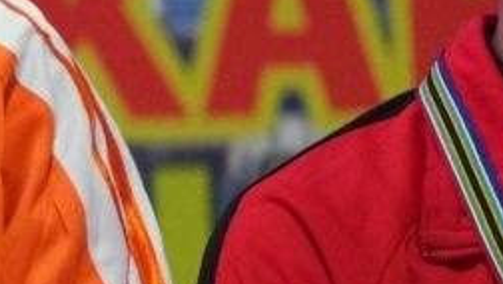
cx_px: -1104
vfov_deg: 0.8
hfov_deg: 1.4
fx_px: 19935
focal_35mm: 1494
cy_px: 296
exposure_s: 1/250
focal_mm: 200
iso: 3200
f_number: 2.8
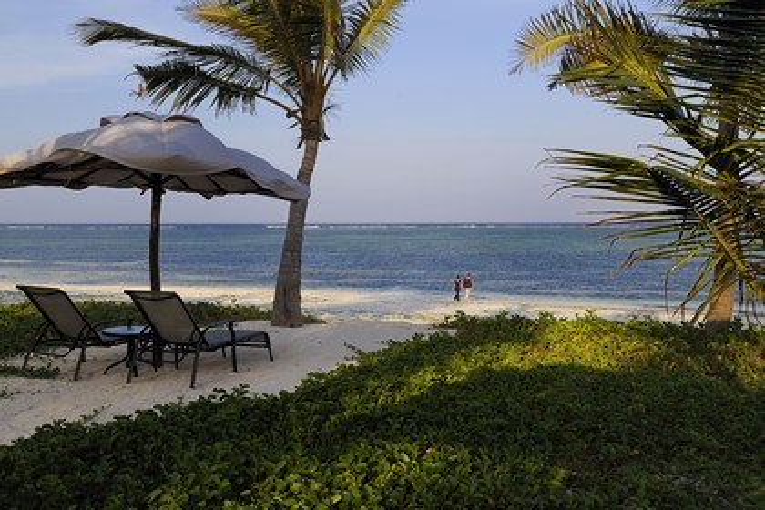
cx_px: 382
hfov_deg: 50.7
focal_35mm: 38
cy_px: 255
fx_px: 807
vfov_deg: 35.1
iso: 200
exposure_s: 1/160
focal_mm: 38
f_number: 11
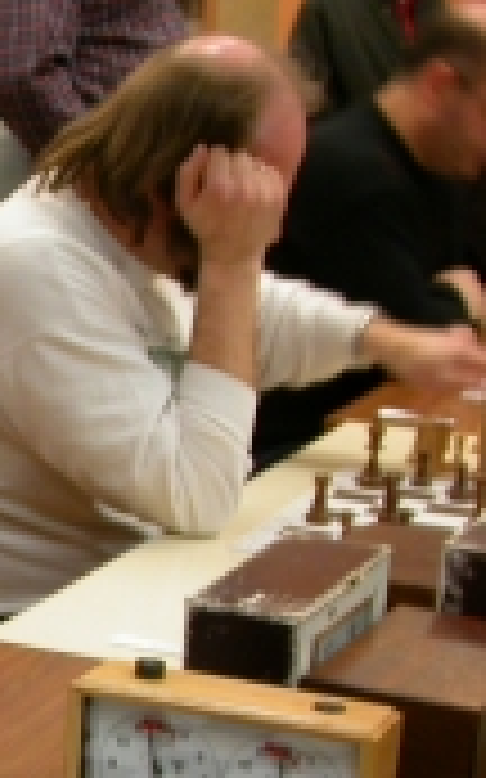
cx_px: -302
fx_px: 2079
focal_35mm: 98
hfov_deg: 12.5
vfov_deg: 20.9
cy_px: 643
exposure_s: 1/12.6
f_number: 2.6
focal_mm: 7.85
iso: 100
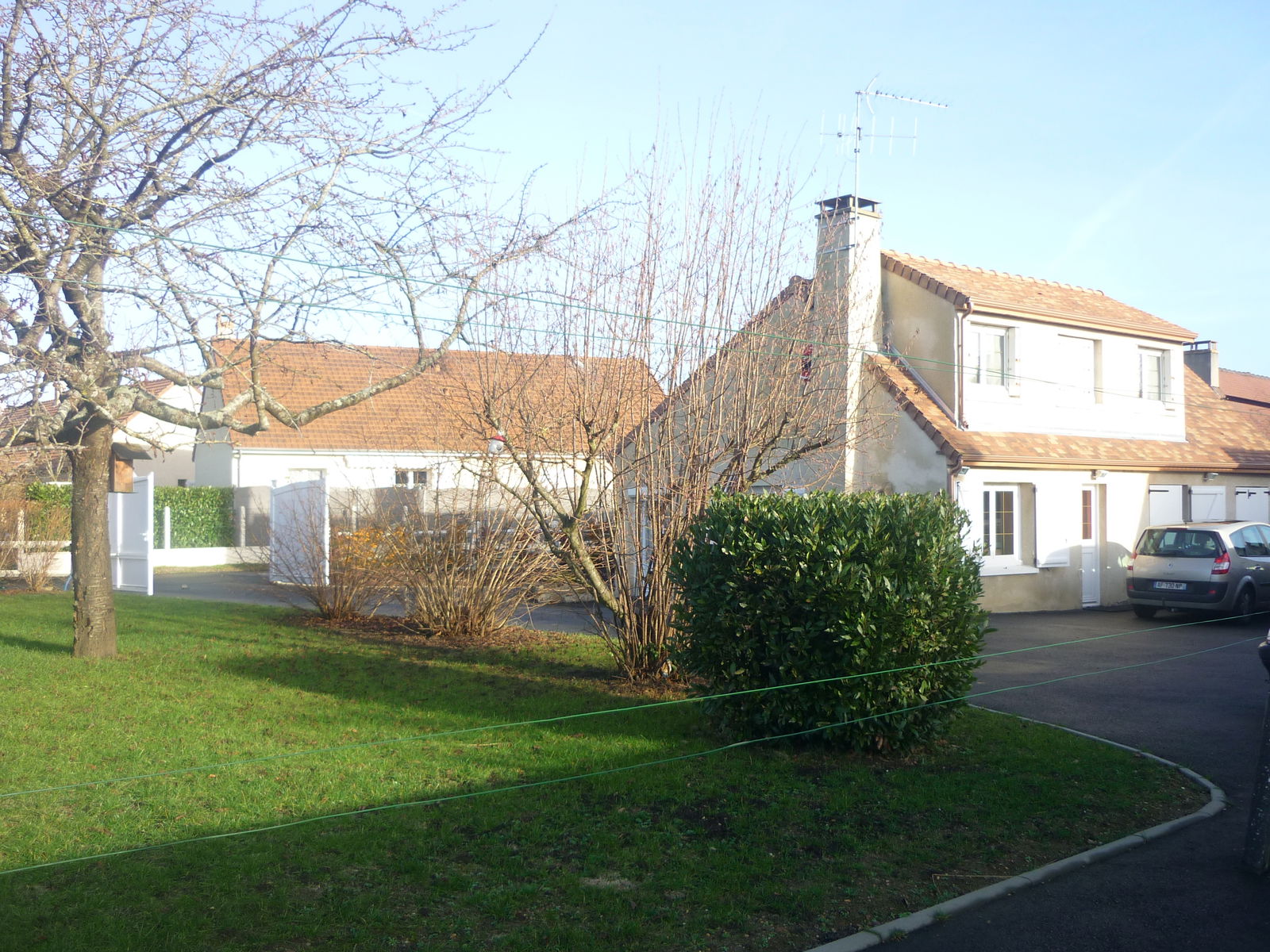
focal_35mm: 33
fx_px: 1211
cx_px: 635
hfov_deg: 55.4
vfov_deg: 42.9
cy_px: 476
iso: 100
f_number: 2.8
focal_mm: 5.5
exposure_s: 1/400
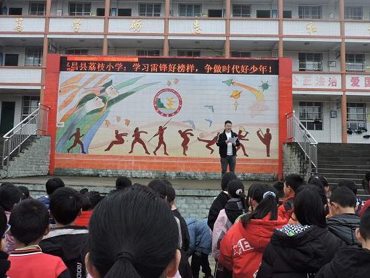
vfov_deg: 39.7
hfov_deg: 51.3
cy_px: 128
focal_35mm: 36
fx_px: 385
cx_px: 180
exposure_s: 1/250
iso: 100
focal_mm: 5.9
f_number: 3.2
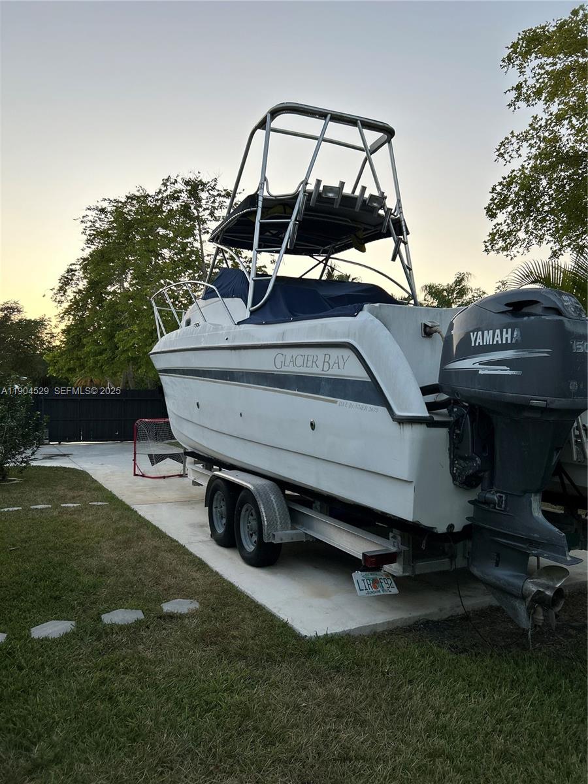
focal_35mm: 26
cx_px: 294
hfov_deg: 53.1
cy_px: 392
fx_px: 589
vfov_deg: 67.3
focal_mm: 5.7
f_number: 1.5
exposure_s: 1/309
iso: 50
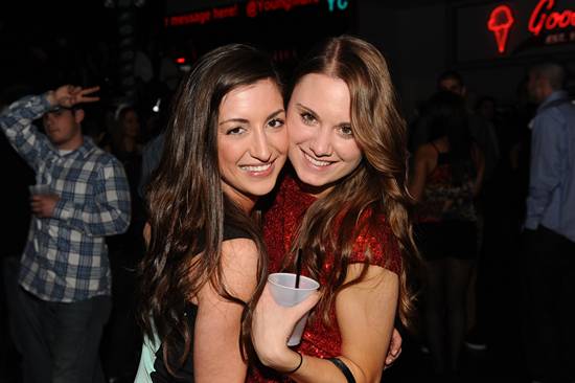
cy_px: 192
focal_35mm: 50
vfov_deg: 27.0
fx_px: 798
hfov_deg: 39.6
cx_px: 288
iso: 800
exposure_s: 1/250
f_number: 6.7
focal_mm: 50
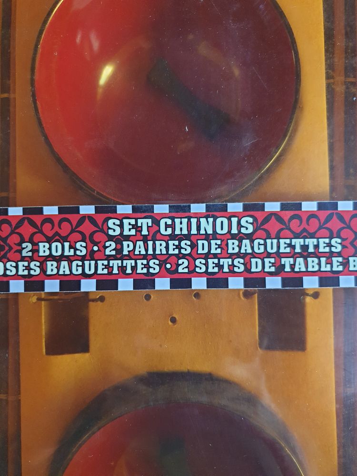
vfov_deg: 67.3
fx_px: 358
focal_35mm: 26
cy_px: 238
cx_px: 178
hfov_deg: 53.1
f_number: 1.5
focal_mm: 4.3
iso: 250
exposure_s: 1/43
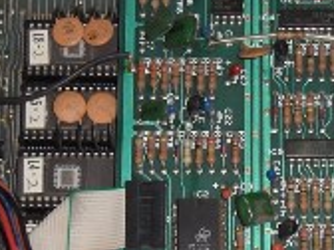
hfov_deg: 11.0
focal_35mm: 179
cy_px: 187
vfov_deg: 8.3
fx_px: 1727
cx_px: 243
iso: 160
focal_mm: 12
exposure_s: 1/60
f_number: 11.8
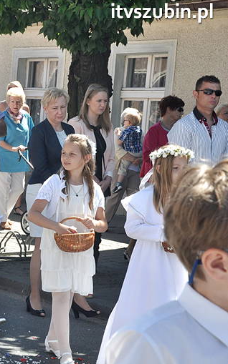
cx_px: -76
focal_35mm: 102
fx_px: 1014
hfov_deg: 12.4
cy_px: 189
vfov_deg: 20.4
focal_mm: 40
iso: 400
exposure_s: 1/400
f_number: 10
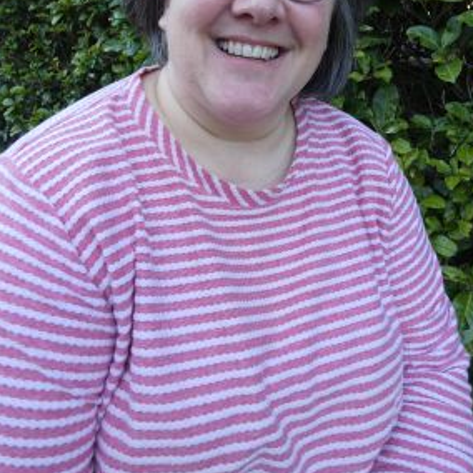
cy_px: 113
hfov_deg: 57.3
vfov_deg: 54.4
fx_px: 433
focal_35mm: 28
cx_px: 240
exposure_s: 1/160
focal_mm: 3.6
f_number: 2.8
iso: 80
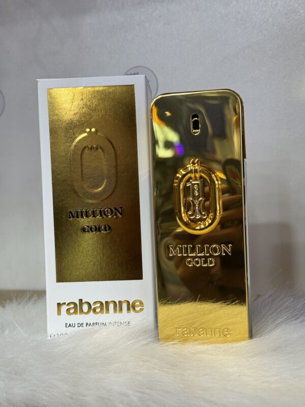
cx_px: 152
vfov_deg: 39.7
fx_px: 564
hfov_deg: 30.3
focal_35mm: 48
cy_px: 204
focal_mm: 6.76
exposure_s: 1/100
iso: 80
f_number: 1.78
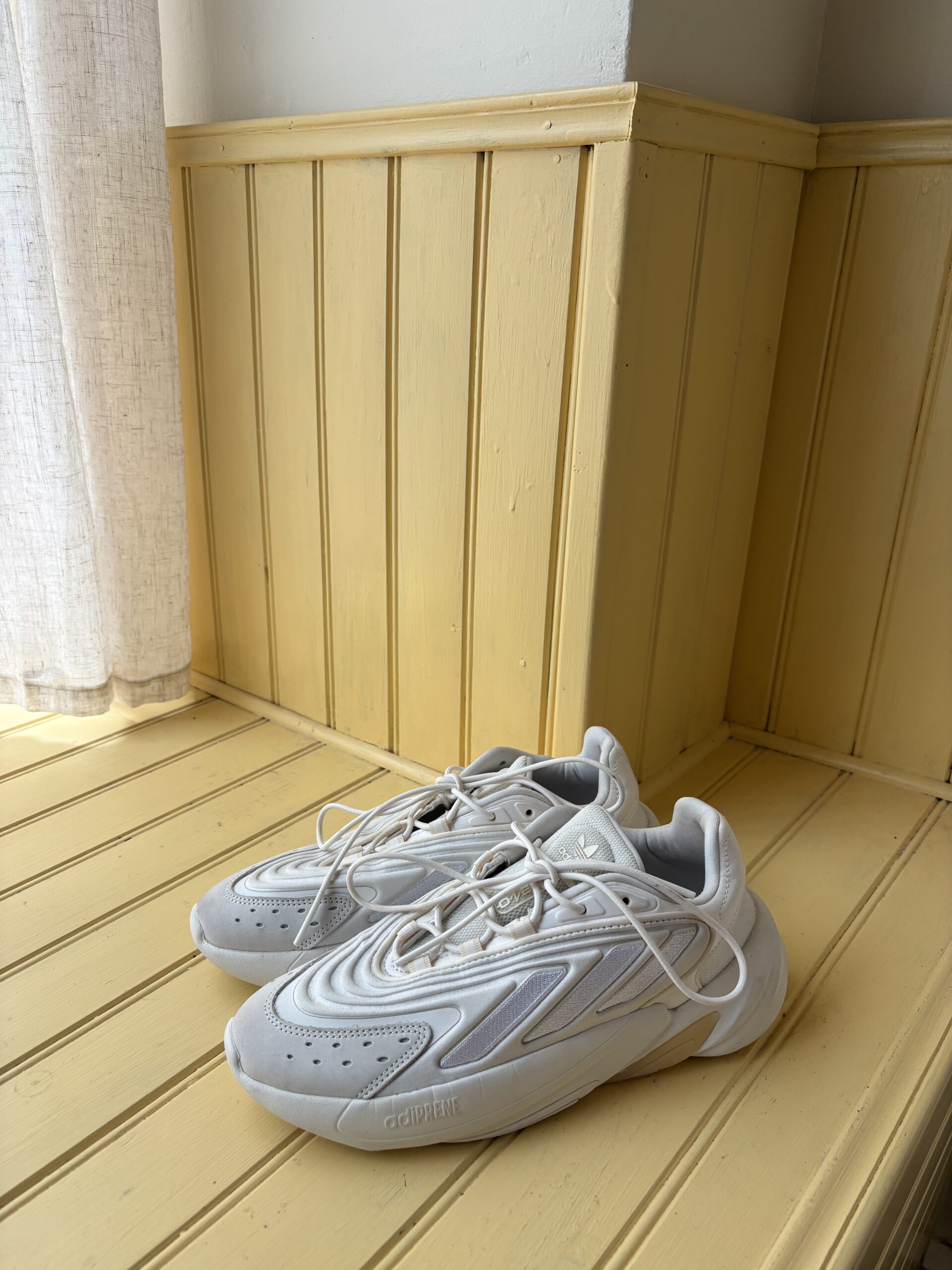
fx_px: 953
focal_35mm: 26
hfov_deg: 53.1
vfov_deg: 67.3
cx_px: 476
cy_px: 635
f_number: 1.6
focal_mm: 5.96
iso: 100
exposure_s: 1/121
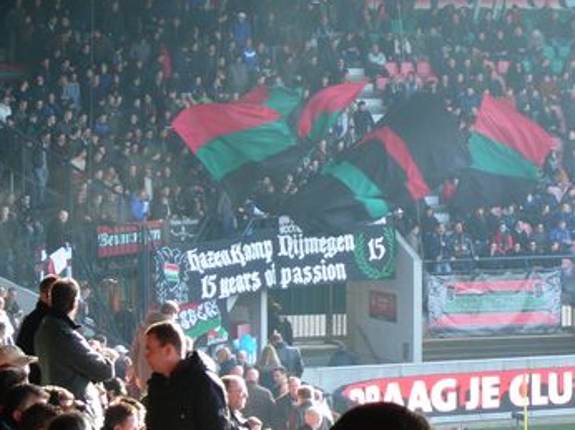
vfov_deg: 8.6
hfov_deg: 11.4
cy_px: 122
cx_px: 359
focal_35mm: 173
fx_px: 2872
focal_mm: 17.4
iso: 100
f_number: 4.9
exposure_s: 1/40
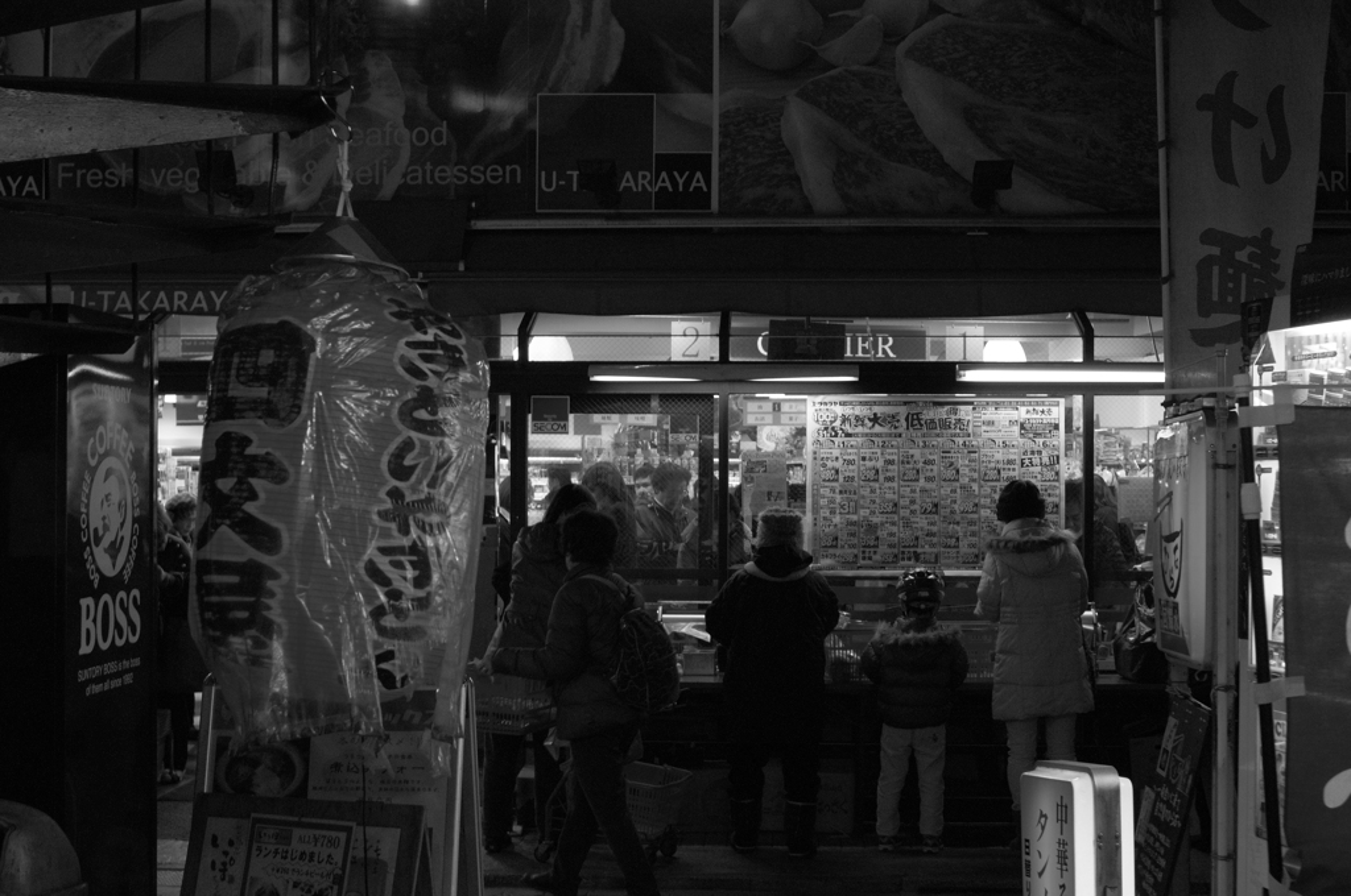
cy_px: 448
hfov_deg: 38.2
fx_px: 1949
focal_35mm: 52
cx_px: 676
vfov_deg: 25.9
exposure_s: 1/80
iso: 1250
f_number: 5.6
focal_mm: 35
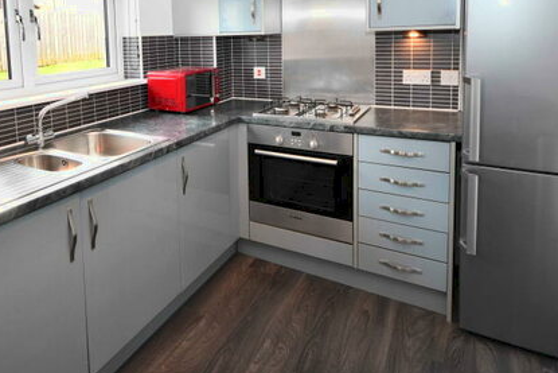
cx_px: 194
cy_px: 71
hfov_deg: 65.9
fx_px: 419
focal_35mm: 27
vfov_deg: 45.4
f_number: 4.2
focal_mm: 11
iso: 320
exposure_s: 1/60
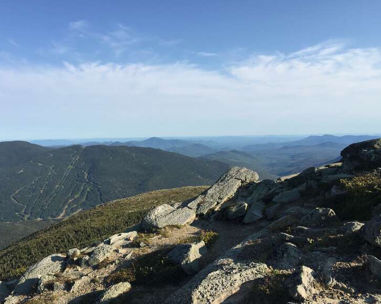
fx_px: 350
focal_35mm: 31
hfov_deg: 57.1
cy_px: 153
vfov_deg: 47.1
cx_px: 177
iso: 32
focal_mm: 4.15
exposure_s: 1/1647
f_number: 2.2
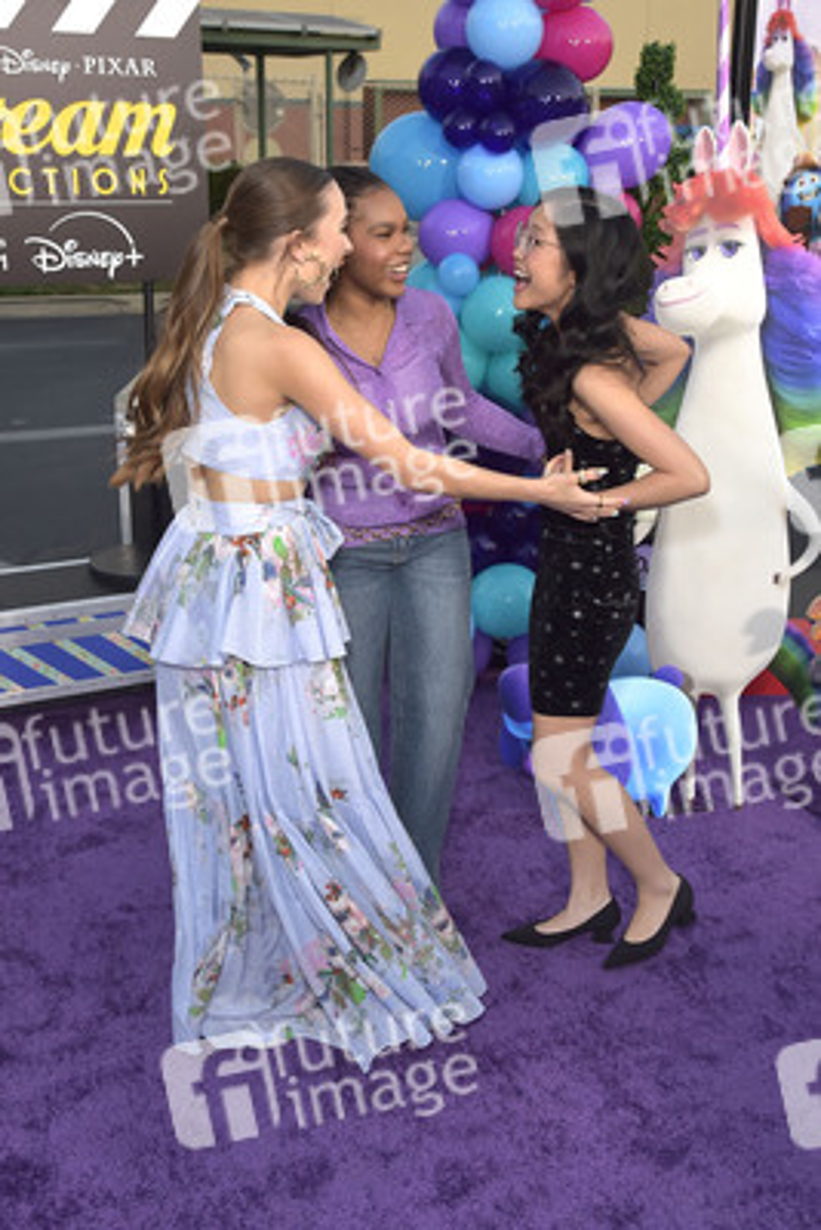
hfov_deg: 41.1
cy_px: 615
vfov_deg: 58.7
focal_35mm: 32
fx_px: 1094
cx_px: 410
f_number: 6.3
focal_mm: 32
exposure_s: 1/250
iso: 1000
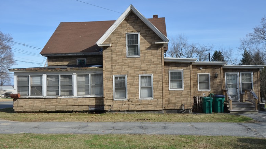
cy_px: 74
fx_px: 205
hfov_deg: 66.1
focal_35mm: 29
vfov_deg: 40.2
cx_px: 135
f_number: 7.1
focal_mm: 18
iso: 100
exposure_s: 1/200
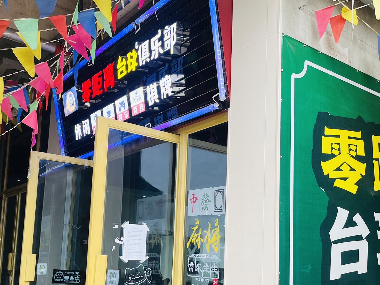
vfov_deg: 34.5
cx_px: 227
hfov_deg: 45.5
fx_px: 450
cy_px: 211
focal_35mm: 41
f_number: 1.6
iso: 50
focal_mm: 5.1
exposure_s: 1/122
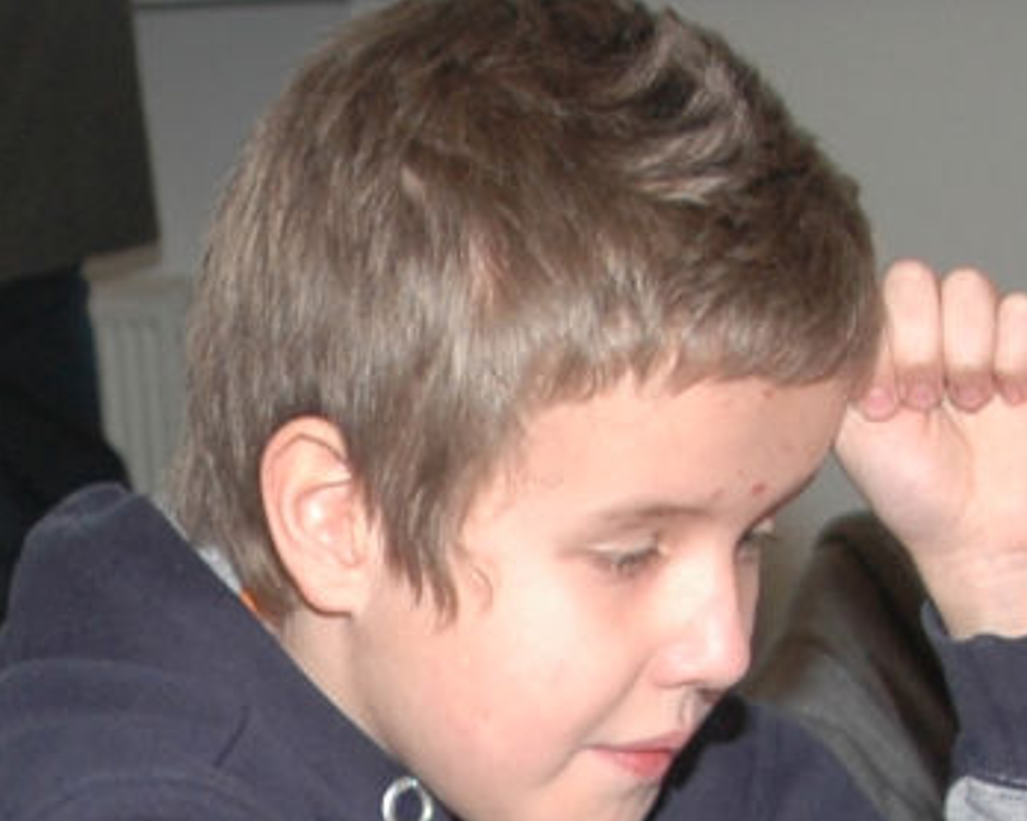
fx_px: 4526
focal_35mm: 149
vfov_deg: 10.1
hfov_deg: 12.9
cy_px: 1110
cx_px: 210
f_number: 4
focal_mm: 18
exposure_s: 1/60
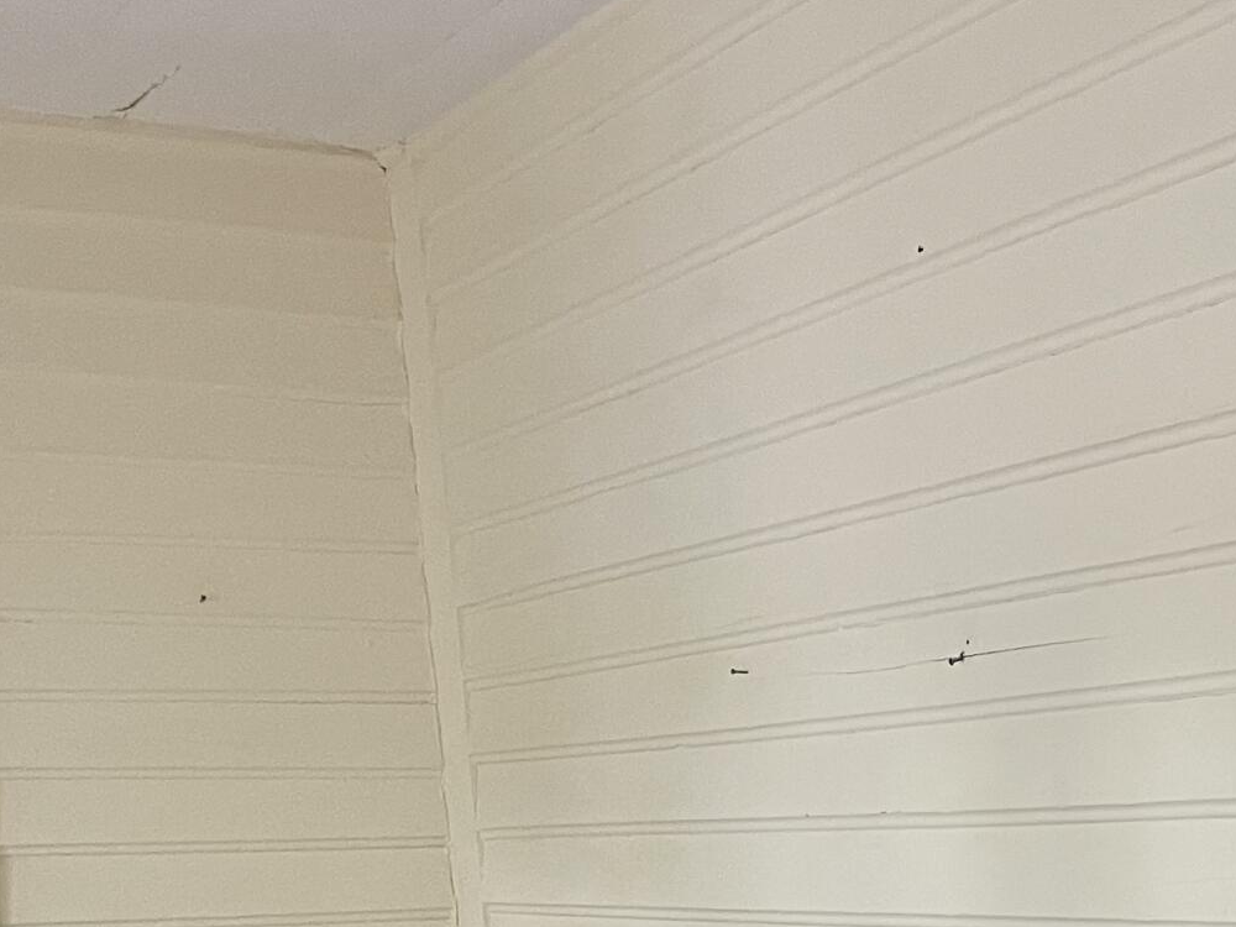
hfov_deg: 24.0
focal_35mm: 75
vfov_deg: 17.7
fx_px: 2678
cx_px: 1415
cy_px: 1362
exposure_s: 1/60
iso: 250
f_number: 1.6
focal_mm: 5.1
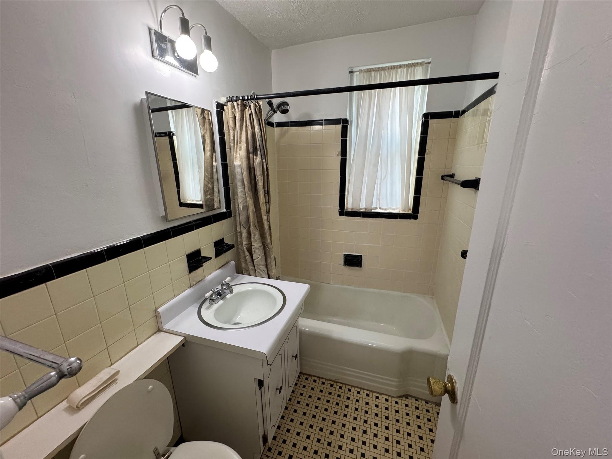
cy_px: 230
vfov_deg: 85.7
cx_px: 306
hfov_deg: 102.1
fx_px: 248
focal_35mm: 14
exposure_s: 1/120
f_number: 2.2
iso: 250
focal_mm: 2.22
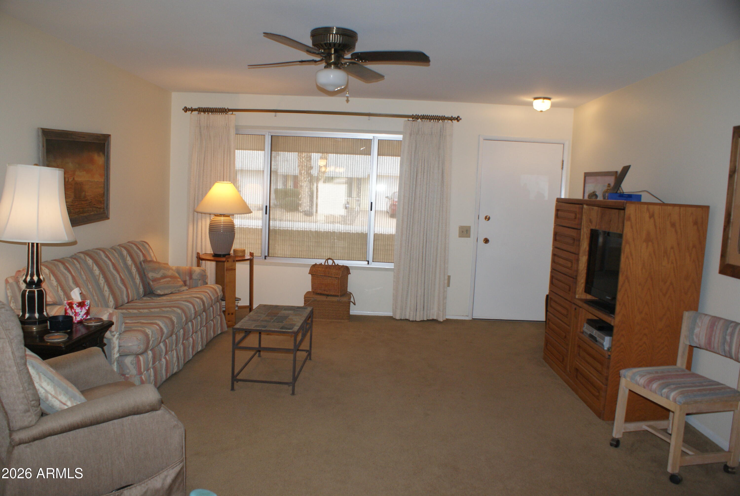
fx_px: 556
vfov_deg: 48.0
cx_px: 370
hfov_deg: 67.3
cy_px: 248
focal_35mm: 27
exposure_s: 1/60
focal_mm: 18
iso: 400
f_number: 5.6
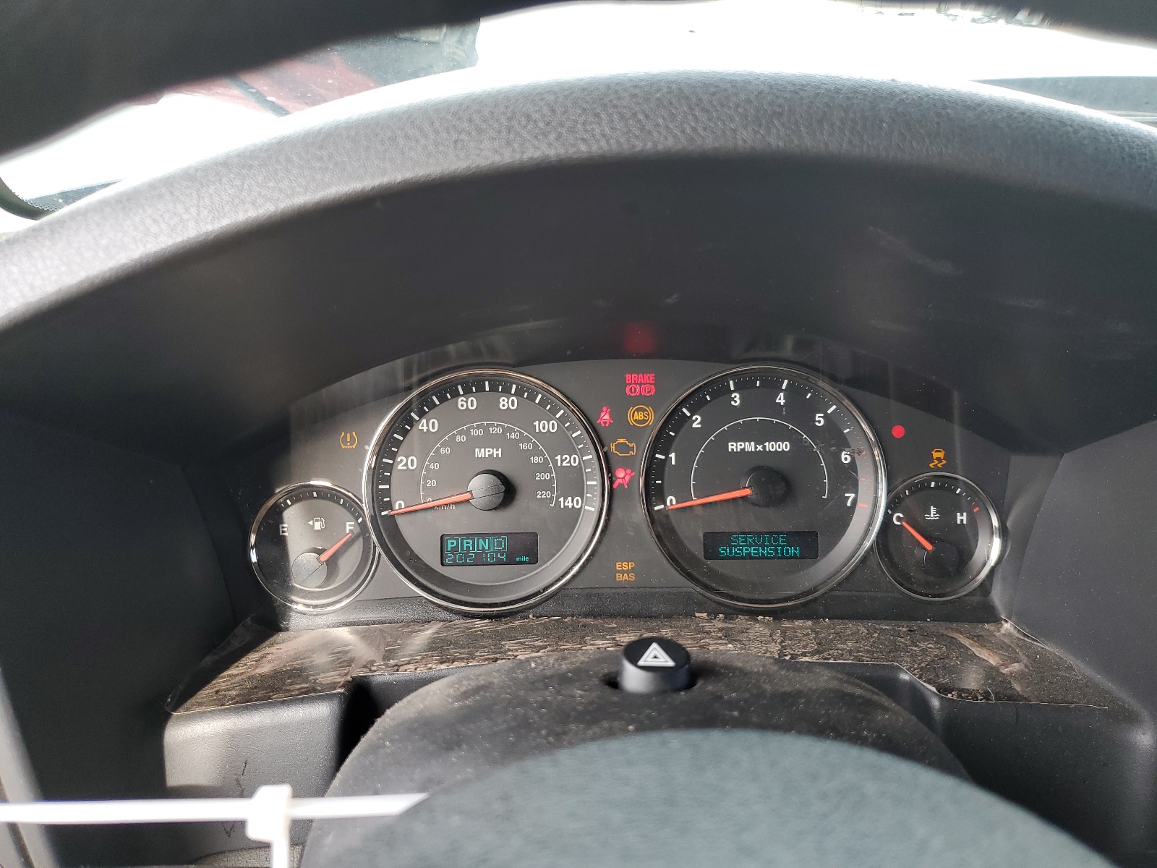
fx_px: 869
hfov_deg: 67.3
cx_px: 578
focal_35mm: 26
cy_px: 434
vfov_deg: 53.1
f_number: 1.5
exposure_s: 1/120
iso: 56
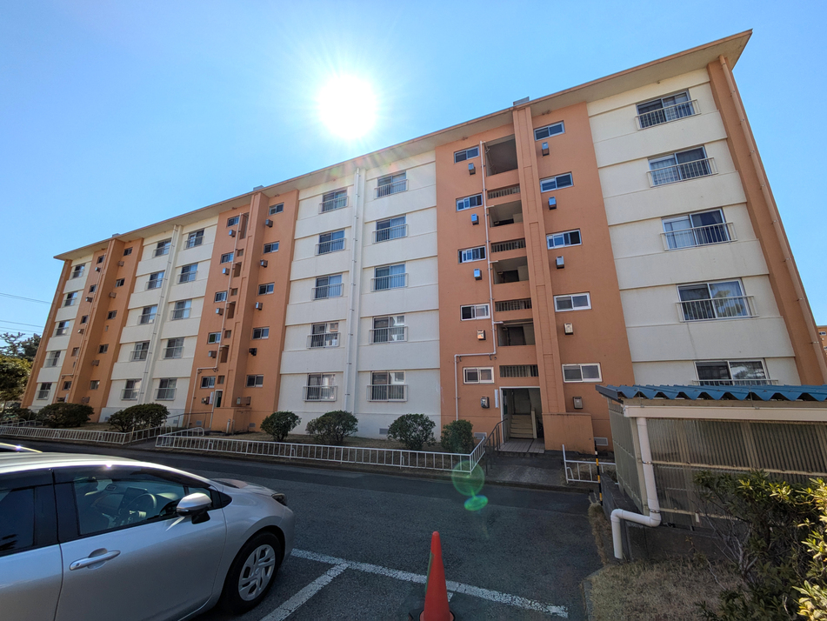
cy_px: 310
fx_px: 335
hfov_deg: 102.0
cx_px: 414
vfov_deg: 85.7
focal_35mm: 14
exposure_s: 1/4367
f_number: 2.2
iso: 47
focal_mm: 1.83
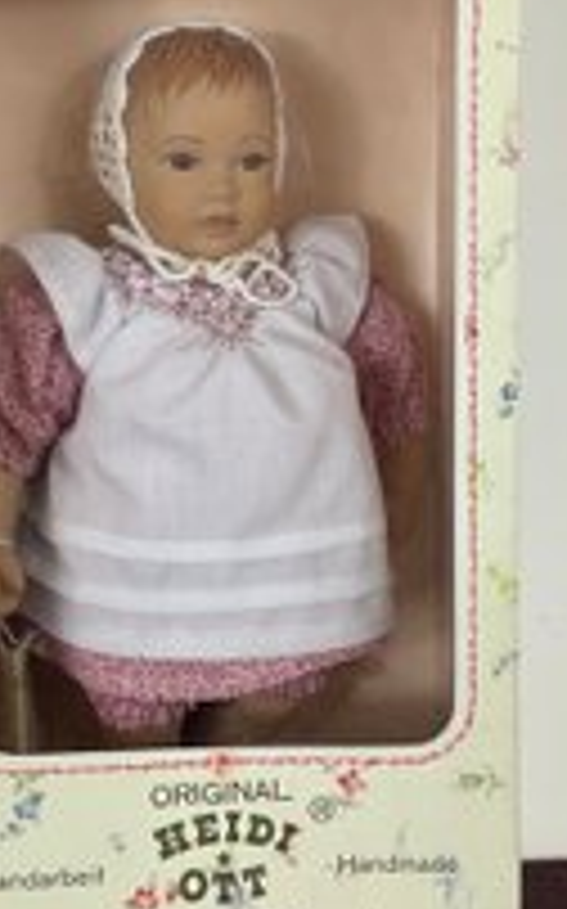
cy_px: 389
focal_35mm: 52
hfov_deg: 24.8
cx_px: 256
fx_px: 1287
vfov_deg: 38.8
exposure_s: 1/120
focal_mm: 3
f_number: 1.8
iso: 25
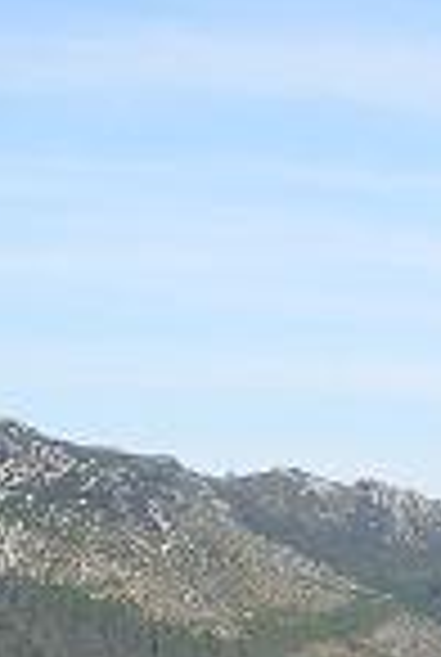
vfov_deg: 9.2
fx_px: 3950
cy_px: 1017
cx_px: 356
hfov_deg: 6.4
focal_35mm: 216
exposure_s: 1/320
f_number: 4.6
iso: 64
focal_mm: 6.3
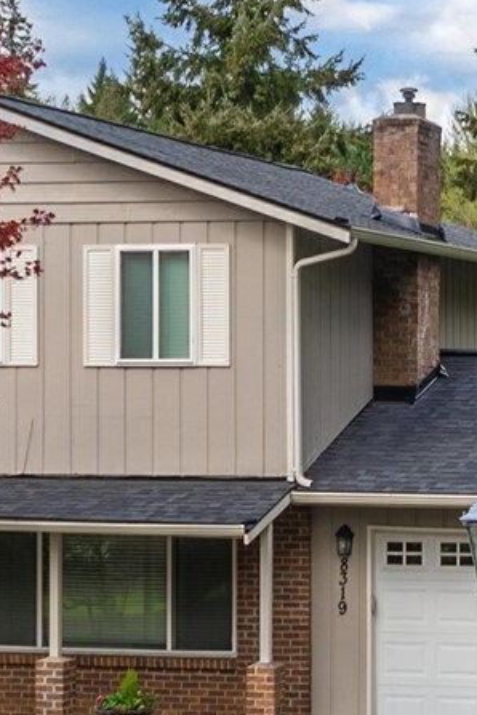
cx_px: 18
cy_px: 520
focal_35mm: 91
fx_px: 1808
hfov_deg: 14.8
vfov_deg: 22.2
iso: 80
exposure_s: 1/60
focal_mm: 24
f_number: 7.1
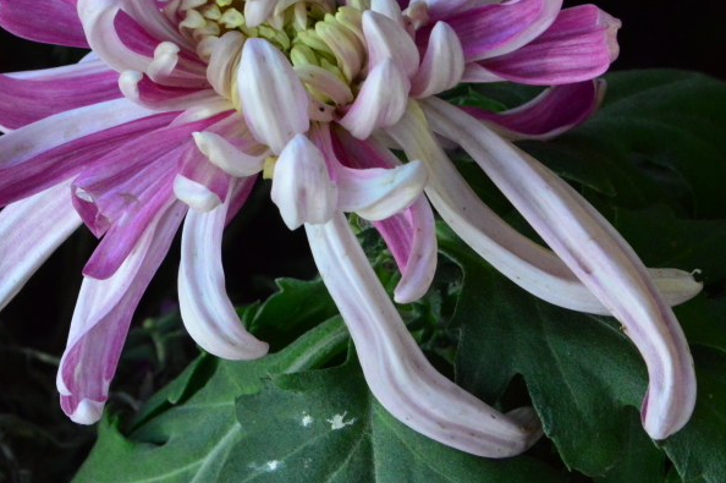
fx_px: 8077
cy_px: 116
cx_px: 266
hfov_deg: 5.1
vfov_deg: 3.4
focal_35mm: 401
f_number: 18
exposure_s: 1/250
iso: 2500
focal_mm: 155
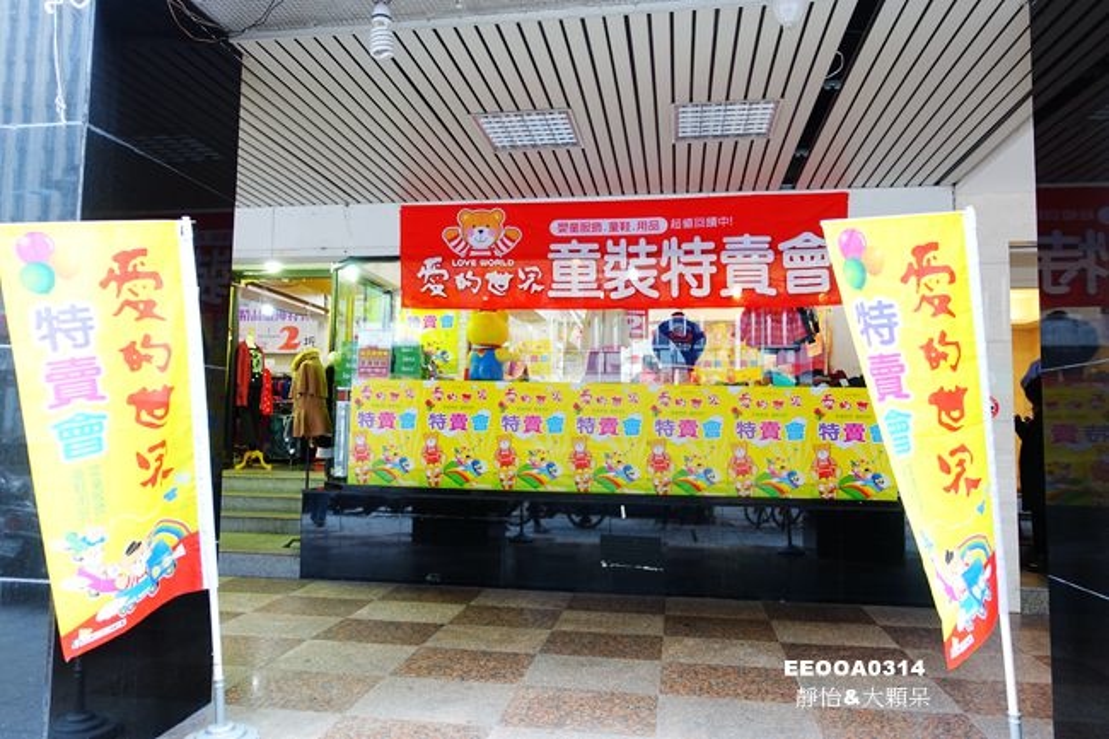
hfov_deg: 73.8
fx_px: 739
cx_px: 554
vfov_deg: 53.1
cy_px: 370
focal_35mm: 24
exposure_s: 1/30
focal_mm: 8.8
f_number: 2
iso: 125
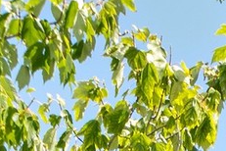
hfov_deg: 10.5
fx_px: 967
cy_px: 512
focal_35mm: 154
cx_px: 618
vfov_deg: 7.4
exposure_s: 1/160
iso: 200
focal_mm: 15
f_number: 13
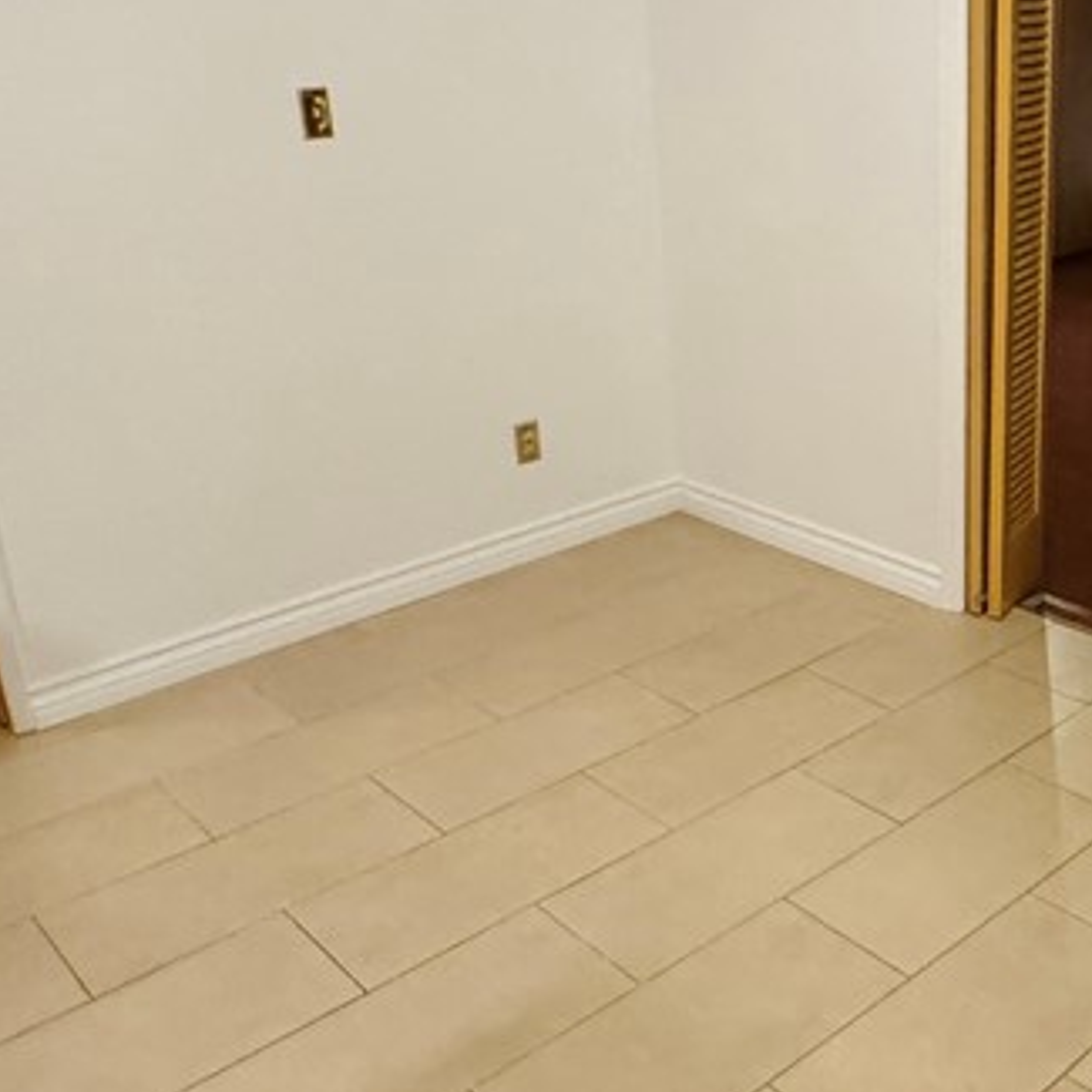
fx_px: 1392
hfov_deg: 40.7
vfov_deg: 42.7
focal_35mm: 39
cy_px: 444
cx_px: 904
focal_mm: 2.22
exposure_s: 1/60
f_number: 2.2
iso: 800
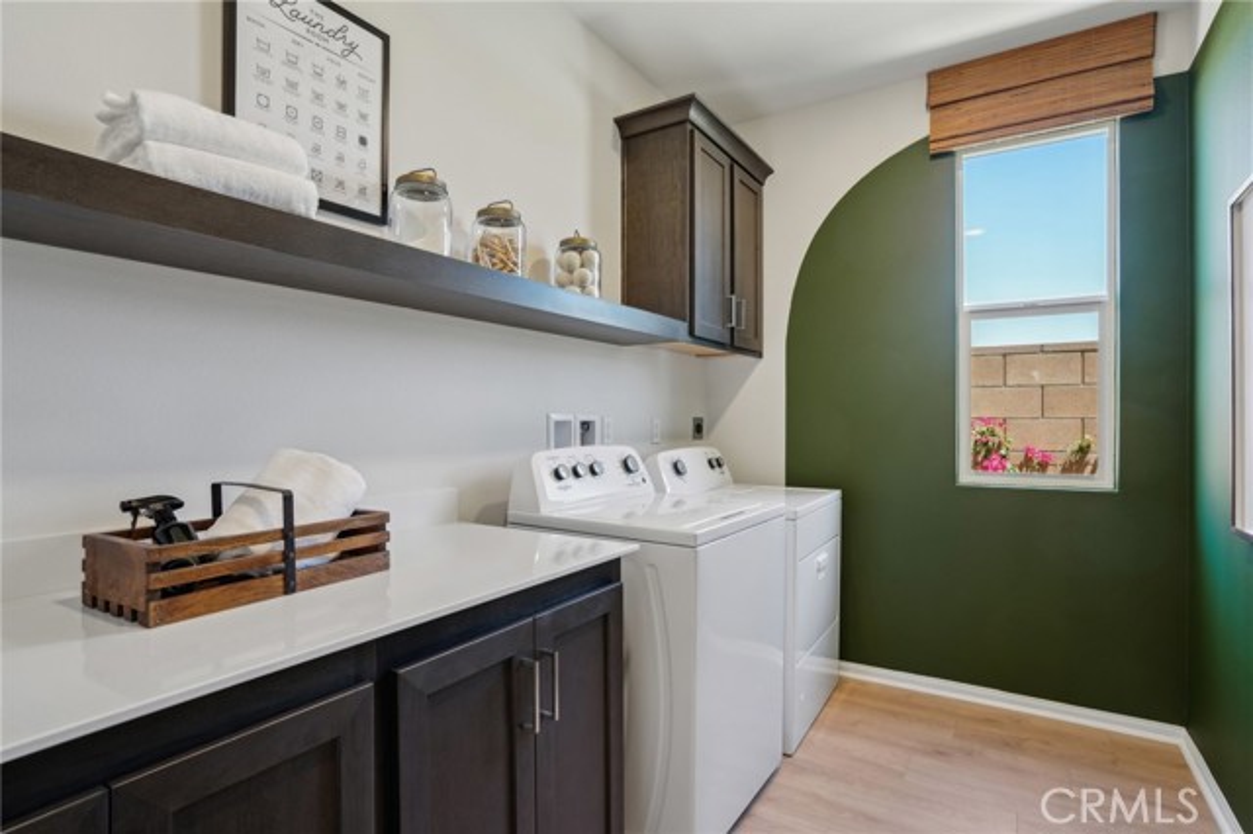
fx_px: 591
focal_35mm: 17
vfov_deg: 70.4
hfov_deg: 93.3
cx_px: 626
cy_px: 417
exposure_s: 1/25
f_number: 7.1
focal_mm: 17
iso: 400
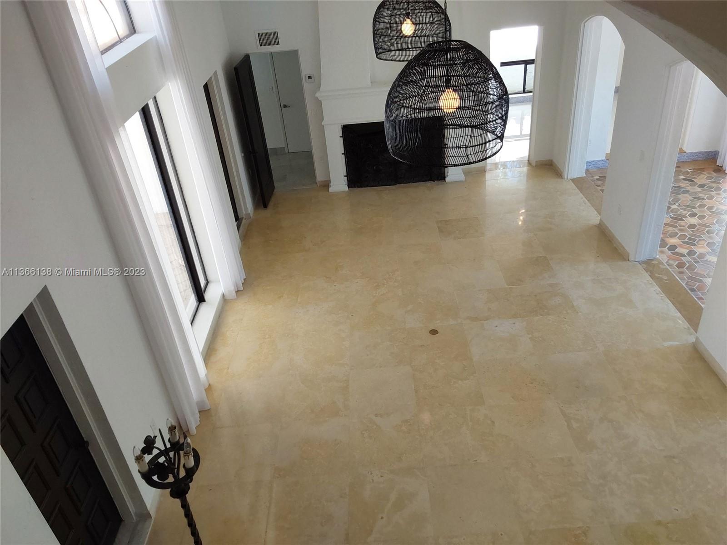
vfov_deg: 49.7
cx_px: 364
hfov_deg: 63.4
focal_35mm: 28
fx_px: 588
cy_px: 272
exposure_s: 1/60
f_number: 1.9
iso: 64
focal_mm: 2.91
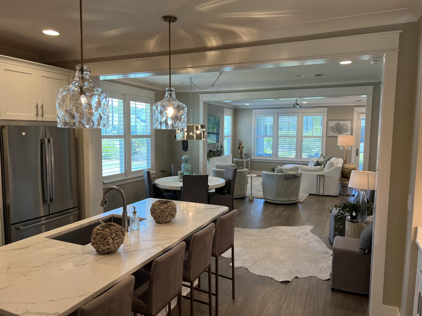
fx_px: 317
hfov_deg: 67.3
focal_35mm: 26
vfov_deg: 53.1
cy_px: 158
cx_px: 211
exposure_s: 1/120
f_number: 1.5
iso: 100
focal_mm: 5.7
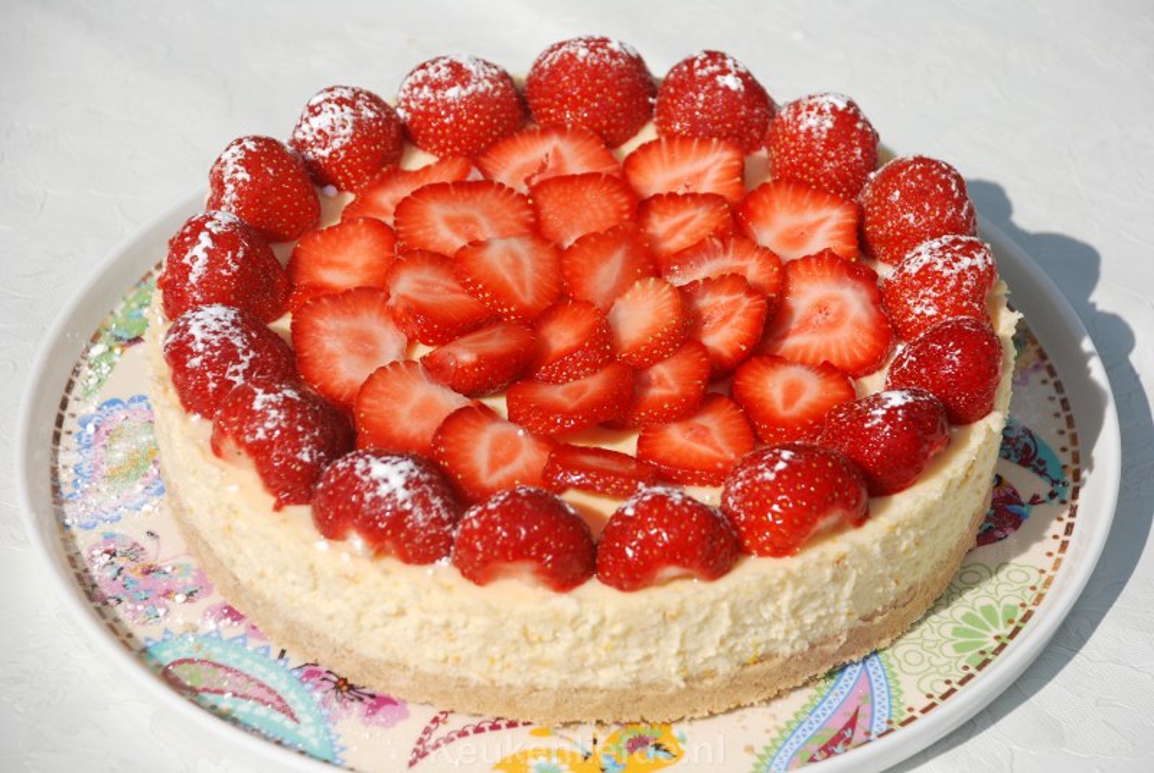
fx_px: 4093
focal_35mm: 128
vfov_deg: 10.8
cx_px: 577
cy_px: 386
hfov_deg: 16.0
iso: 100
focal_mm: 85
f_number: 6.3
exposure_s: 1/640
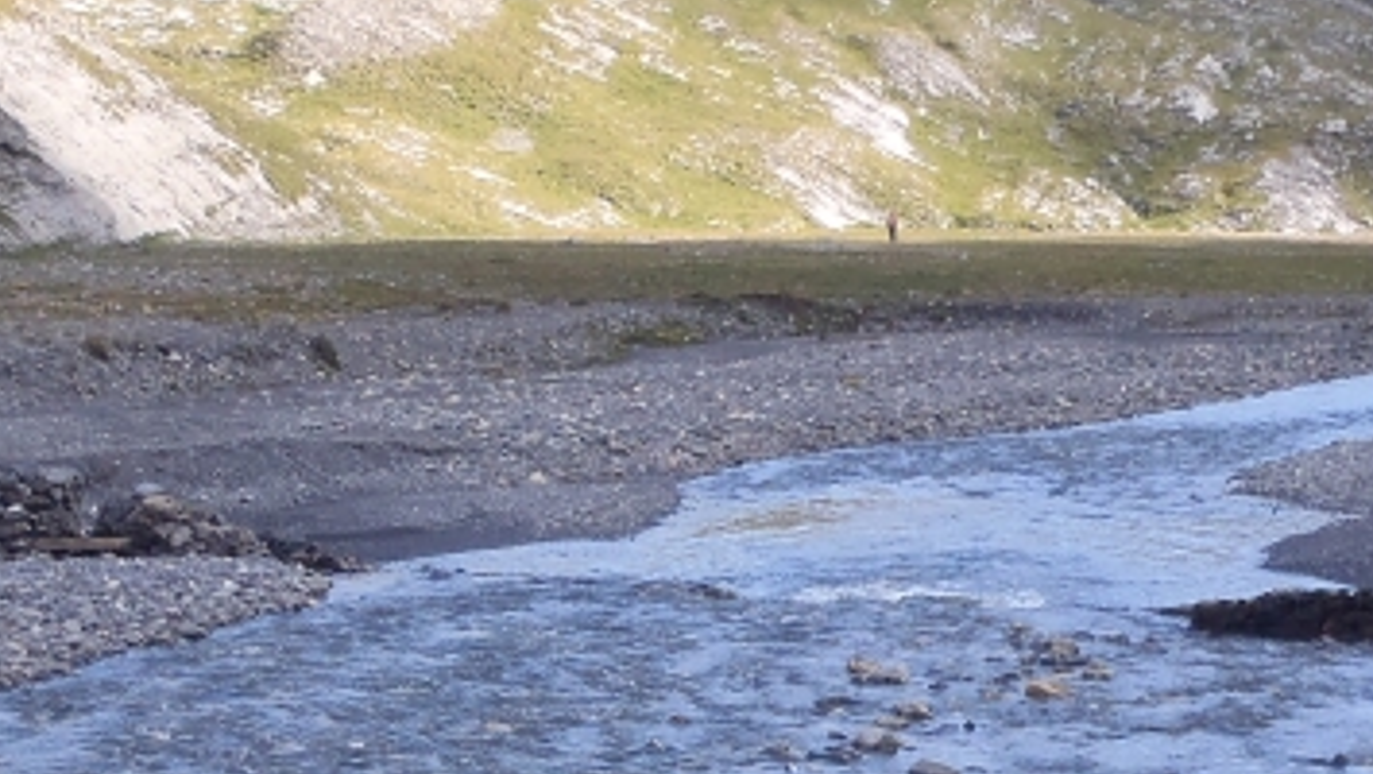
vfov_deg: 13.0
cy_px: 770
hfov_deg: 23.1
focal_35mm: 92
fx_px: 3351
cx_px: 464
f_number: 4.5
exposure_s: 1/200
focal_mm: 5
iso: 80
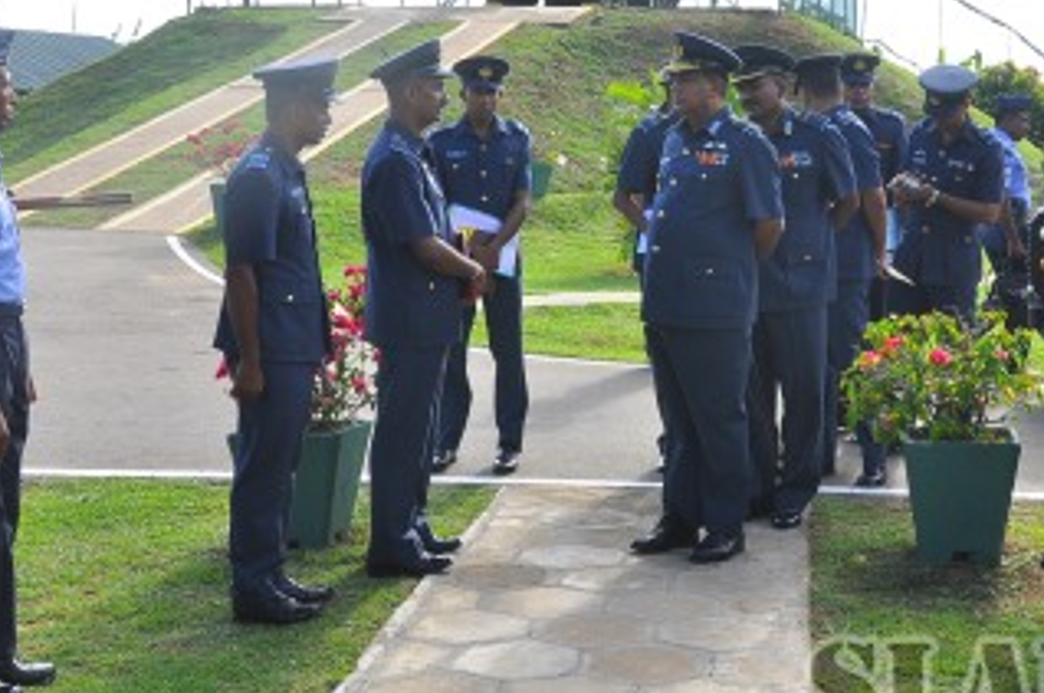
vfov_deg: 19.9
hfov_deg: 29.5
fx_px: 1969
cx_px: 676
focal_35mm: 68
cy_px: 204
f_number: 11
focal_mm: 24
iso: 320
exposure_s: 1/200
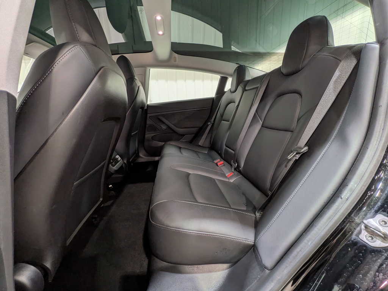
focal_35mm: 14
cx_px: 194
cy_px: 146
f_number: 2.2
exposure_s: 1/25
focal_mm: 1.83
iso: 84
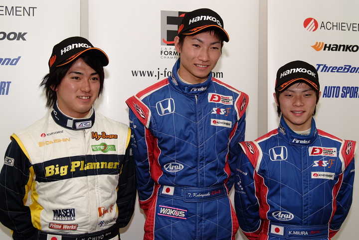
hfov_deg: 41.1
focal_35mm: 48
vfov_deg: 28.1
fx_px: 479
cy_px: 120
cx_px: 180
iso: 100
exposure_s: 1/60
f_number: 4
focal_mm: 32
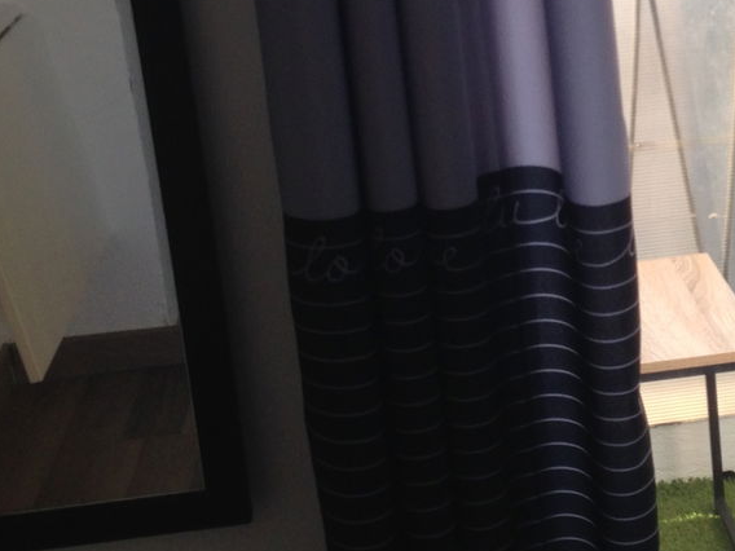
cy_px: 229
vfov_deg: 15.9
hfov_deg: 20.7
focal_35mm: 93
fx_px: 1975
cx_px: 655
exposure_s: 1/120
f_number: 2.4
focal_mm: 4.12
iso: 64
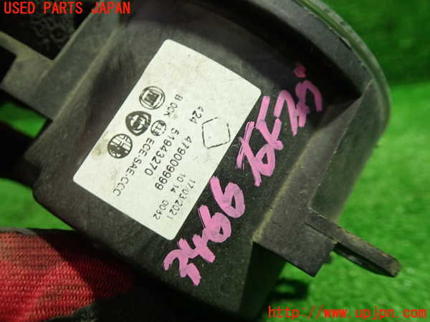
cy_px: 161
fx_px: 373
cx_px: 215
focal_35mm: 30
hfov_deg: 60.0
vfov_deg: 46.8
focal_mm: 5.4
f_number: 2.3
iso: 250
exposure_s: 1/30
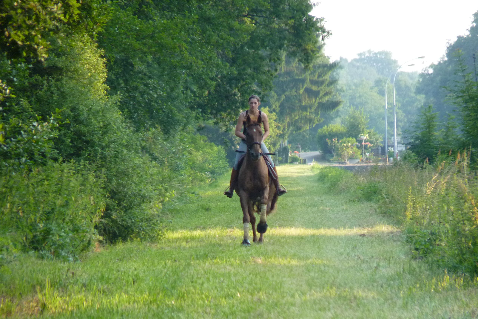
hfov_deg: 4.8
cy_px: 178
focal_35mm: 431
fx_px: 5722
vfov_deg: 3.2
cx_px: 239
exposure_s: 1/200
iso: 250
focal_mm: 73.6
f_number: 3.7
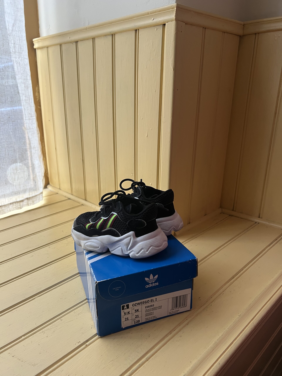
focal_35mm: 26
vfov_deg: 67.3
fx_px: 282
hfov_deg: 53.1
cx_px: 141
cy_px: 188
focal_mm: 5.7
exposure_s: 1/60
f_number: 1.5
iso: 160
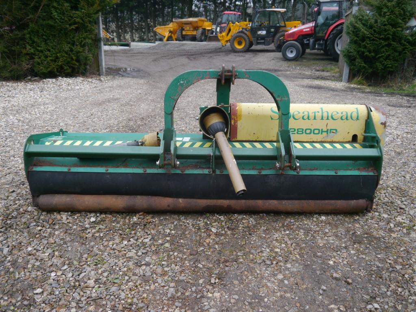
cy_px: 156
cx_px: 208
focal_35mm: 30
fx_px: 361
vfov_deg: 46.8
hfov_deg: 60.0
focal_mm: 15
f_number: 3.5
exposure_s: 1/60
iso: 250
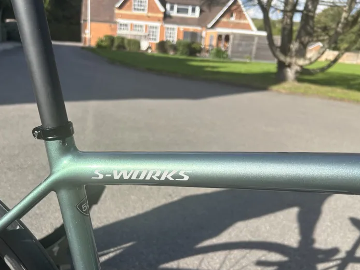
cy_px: 155
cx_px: 157
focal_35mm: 30
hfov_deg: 59.8
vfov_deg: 46.7
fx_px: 312
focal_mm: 5.7
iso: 50
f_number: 1.5
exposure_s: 1/2353
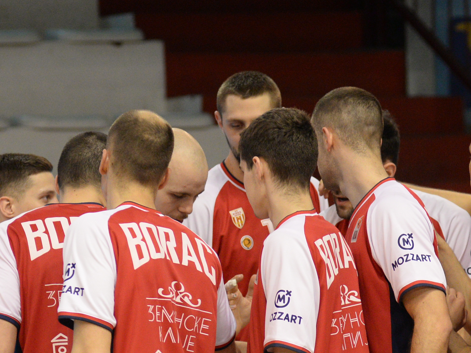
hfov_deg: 4.7
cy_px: 431
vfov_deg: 3.5
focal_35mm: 421
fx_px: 5729
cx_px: 234
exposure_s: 1/400
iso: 2500
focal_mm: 145
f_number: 4
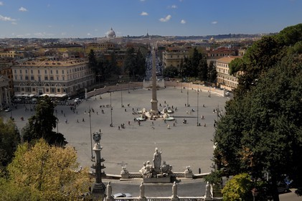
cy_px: 100
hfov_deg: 57.3
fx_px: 277
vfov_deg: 39.9
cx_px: 151
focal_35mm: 33
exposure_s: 1/125
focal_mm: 22
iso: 100
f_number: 14
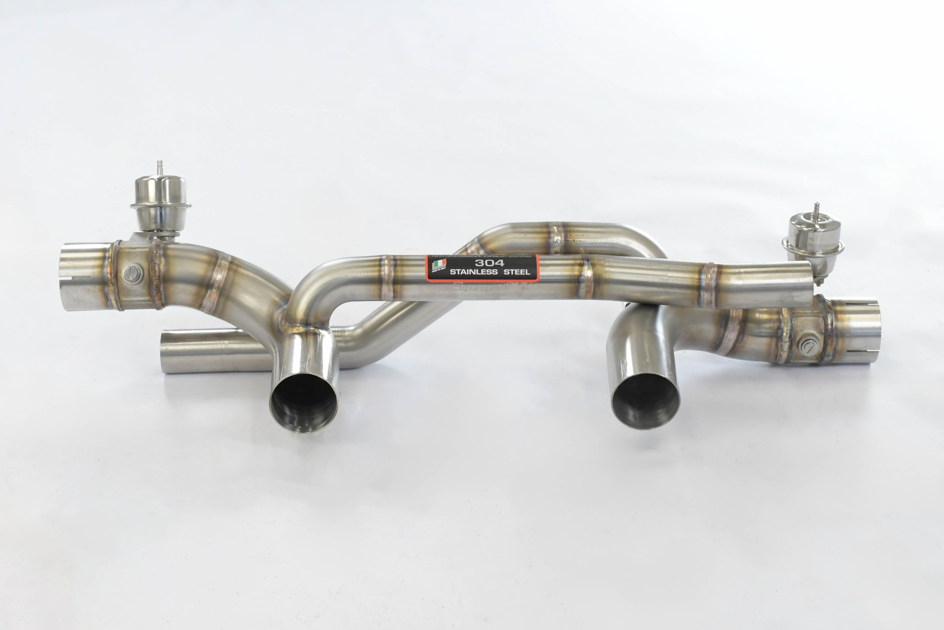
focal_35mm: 63
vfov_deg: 21.6
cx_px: 472
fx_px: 1652
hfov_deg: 31.9
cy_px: 315
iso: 4000
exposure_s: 1/160
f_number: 11
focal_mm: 42
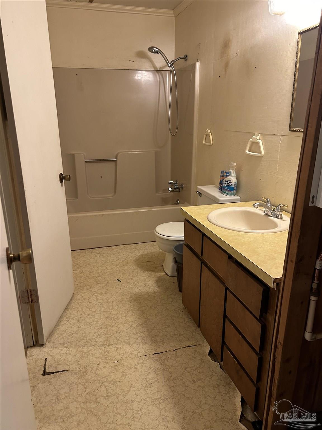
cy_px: 215
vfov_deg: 67.3
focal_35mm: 26
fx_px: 322
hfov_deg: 53.1
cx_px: 161
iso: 250
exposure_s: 1/60
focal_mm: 5.7
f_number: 1.5
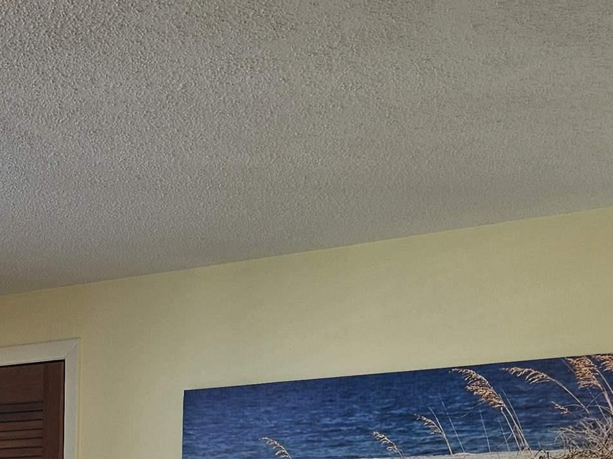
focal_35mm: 74
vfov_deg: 18.1
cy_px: 652
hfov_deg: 25.8
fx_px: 1310
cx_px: 119
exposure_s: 1/120
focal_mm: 5.4
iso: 64
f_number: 1.8
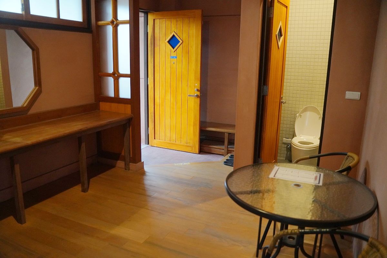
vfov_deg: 46.4
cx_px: 194
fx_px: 301
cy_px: 129
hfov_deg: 65.5
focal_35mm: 28
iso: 5000
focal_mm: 28
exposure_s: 1/160
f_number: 2.8
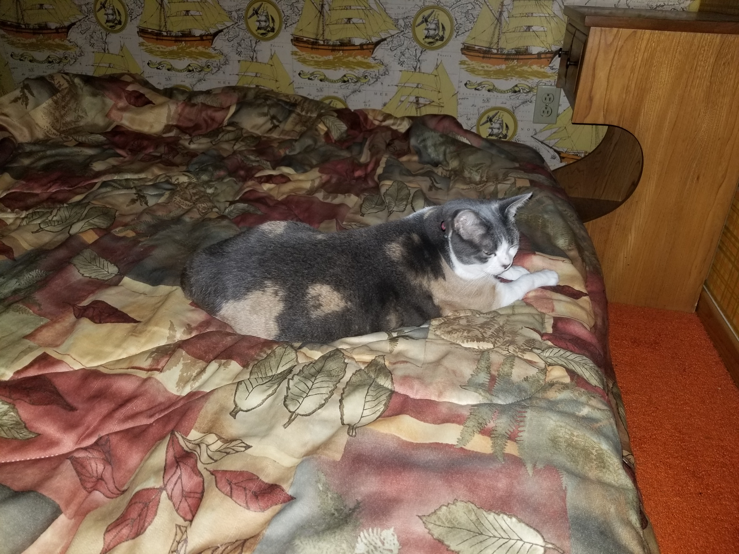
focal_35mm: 26
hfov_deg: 67.3
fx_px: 555
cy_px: 277
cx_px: 370
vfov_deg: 53.1
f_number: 1.7
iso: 125
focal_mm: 4.25
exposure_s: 1/23
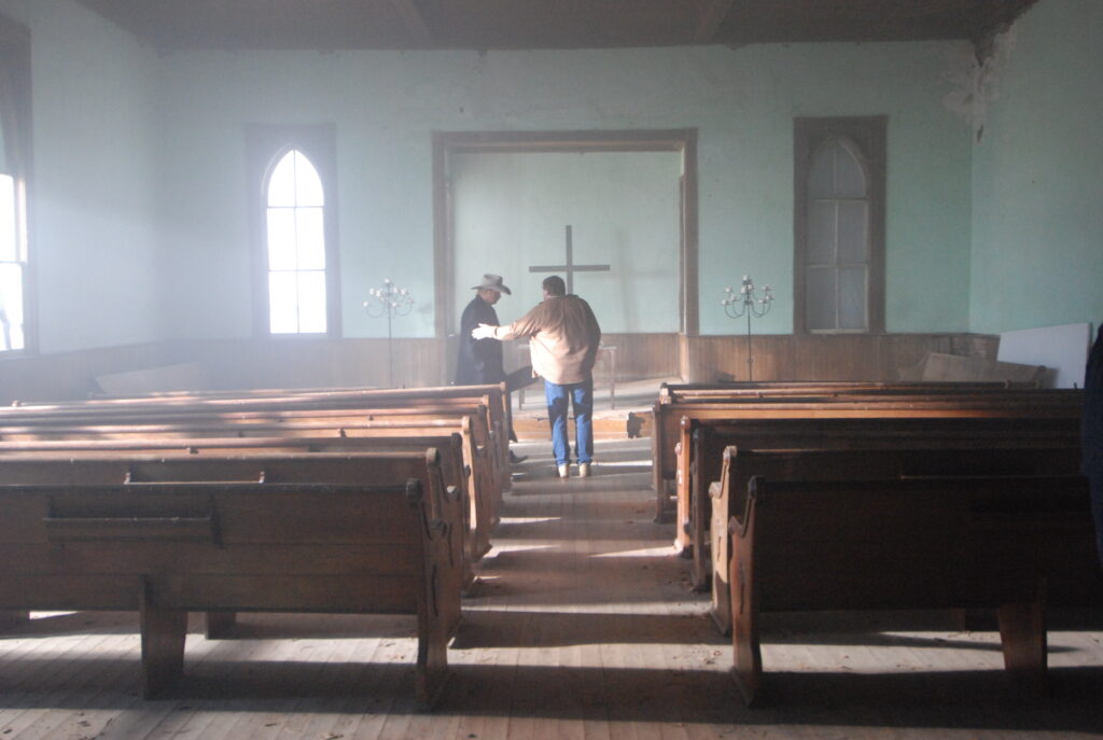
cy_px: 370
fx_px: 1105
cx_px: 552
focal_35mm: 36
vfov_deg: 37.0
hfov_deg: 53.0
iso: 1600
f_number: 4.5
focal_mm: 24
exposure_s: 1/80
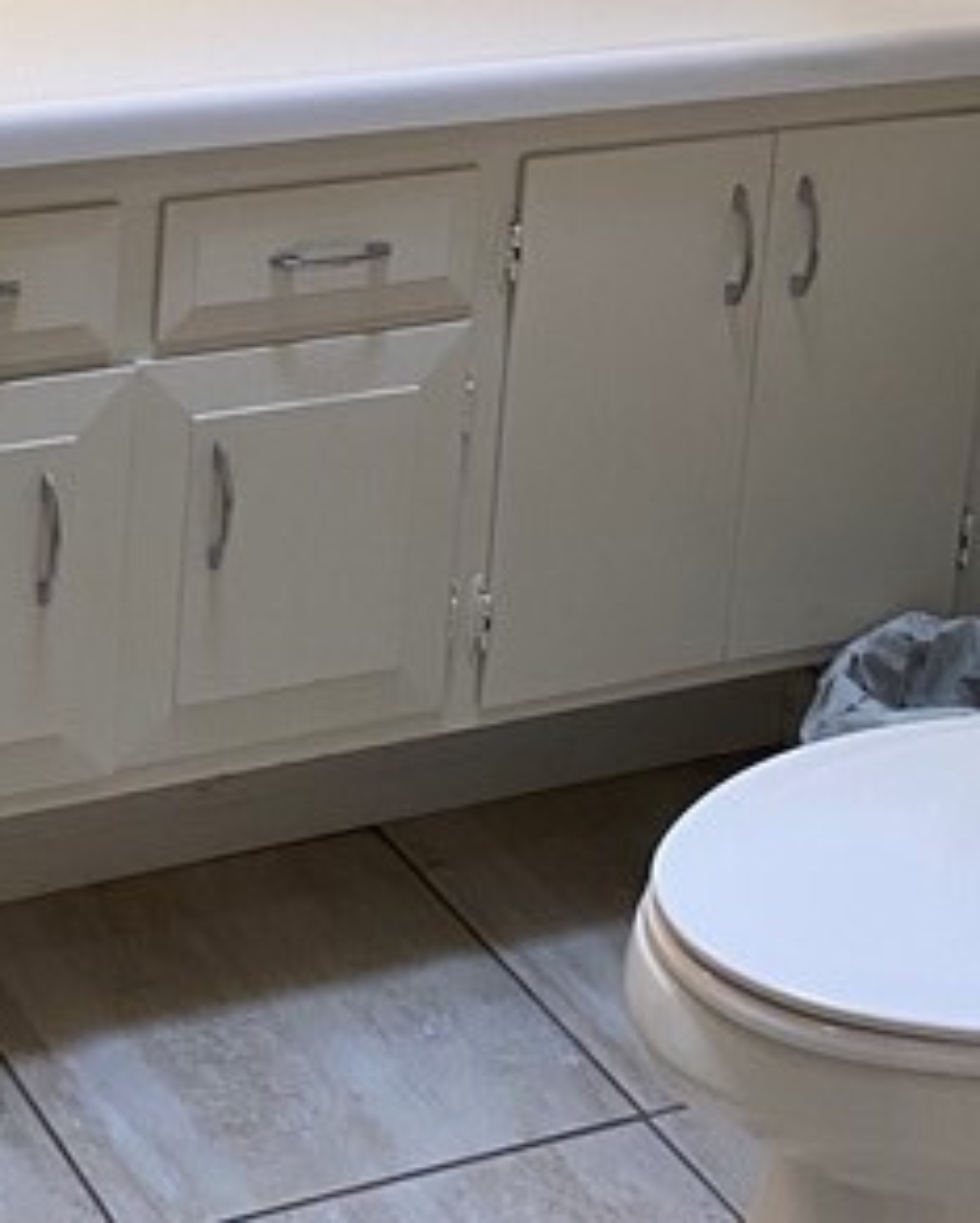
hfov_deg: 17.1
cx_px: 113
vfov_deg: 20.0
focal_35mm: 89
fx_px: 3223
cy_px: -302
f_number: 1.8
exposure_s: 1/60
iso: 100
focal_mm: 4.25
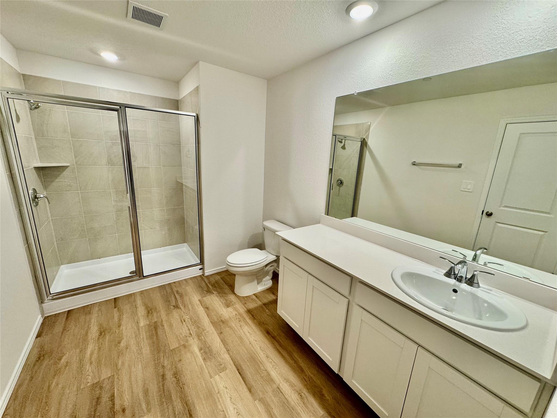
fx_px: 225
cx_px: 278
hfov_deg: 102.1
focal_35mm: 14
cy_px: 209
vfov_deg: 85.7
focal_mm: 2.22
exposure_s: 1/120
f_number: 2.2
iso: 200
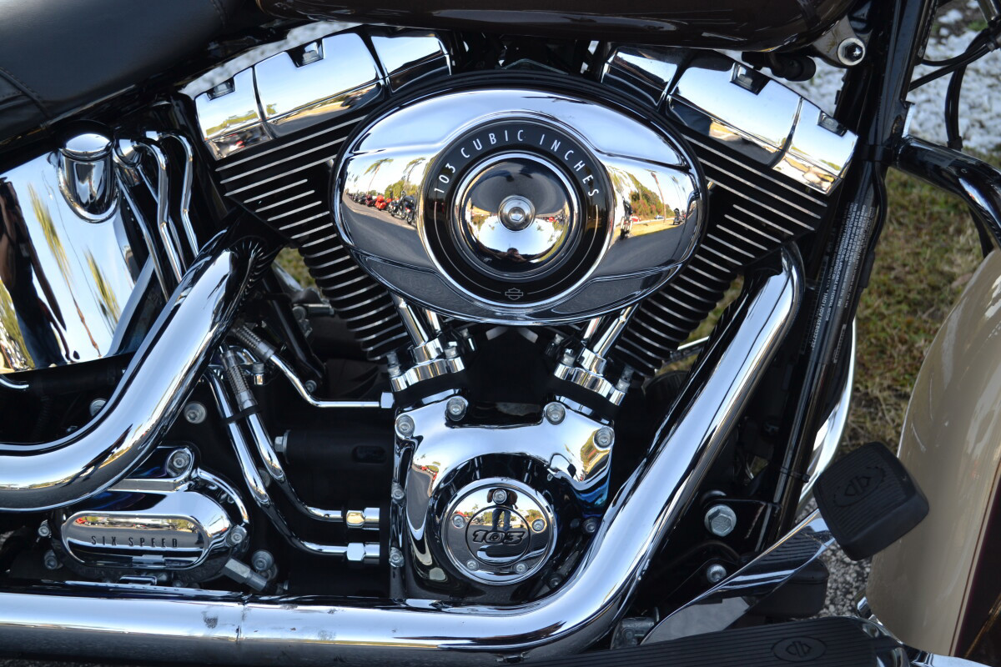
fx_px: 1335
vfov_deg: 28.1
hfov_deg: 41.1
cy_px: 334
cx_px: 500
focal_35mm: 48
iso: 125
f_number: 5.6
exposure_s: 1/125
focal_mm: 32
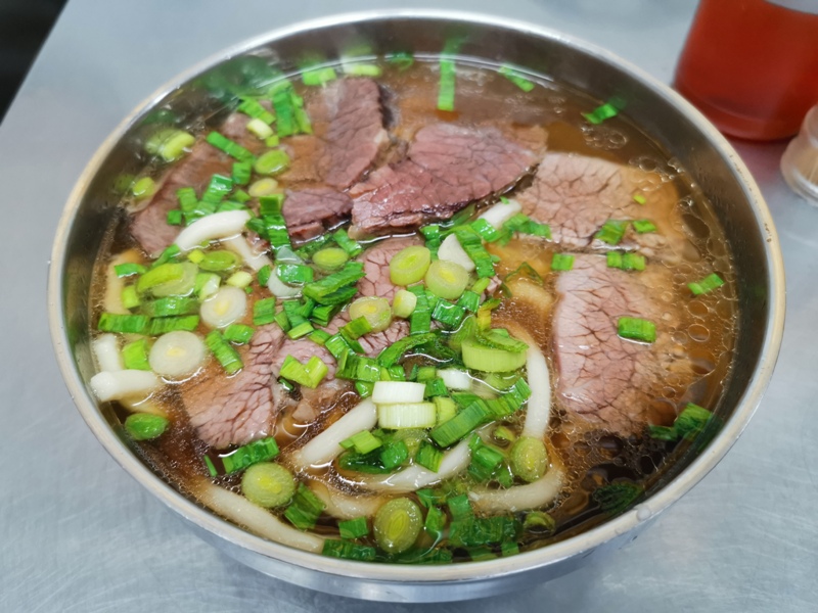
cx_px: 409
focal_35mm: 27
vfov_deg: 51.4
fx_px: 638
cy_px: 306
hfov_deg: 65.3
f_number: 1.8
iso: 250
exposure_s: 1/60
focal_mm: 5.58
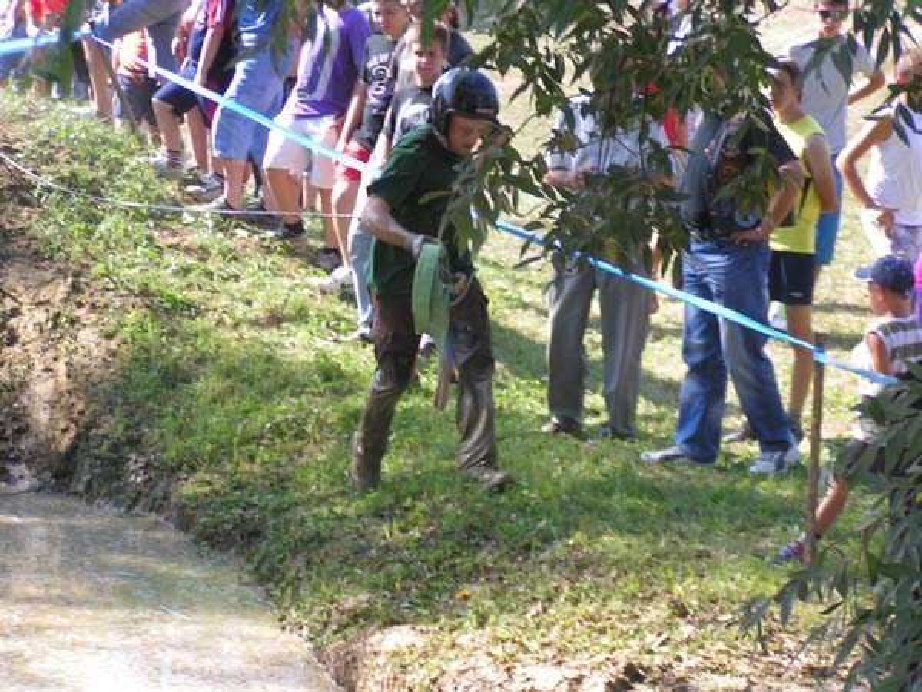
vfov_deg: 10.4
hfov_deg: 13.8
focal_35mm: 143
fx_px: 3809
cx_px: 461
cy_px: 346
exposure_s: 1/200
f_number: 3.5
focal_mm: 21.9
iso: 50
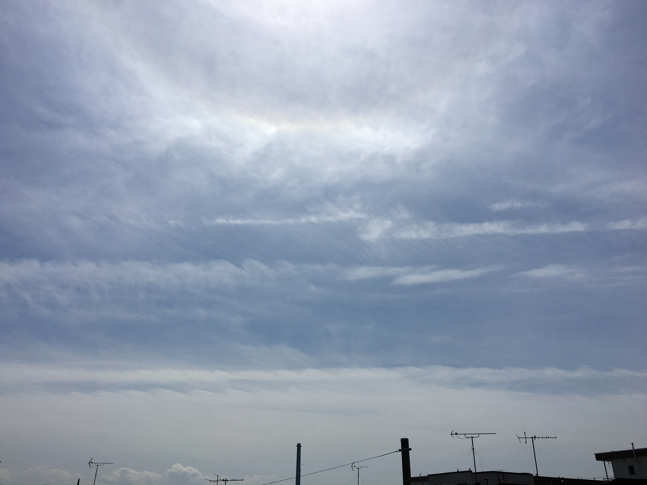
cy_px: 242
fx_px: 542
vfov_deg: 48.2
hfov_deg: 61.7
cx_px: 324
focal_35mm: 29
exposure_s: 1/10989
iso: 25
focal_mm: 4.15
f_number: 2.2
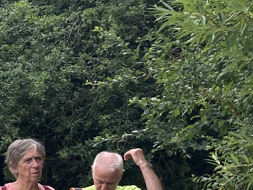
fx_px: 928
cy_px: 219
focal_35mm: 127
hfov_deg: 13.8
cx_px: -209
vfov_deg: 11.5
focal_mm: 3.99
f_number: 1.8
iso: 20
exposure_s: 1/1012
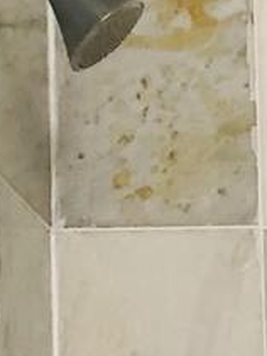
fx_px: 2100
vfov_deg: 8.5
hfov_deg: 6.7
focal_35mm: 204
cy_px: 968
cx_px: 745
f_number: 1.8
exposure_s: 1/24
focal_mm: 3.99
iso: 40
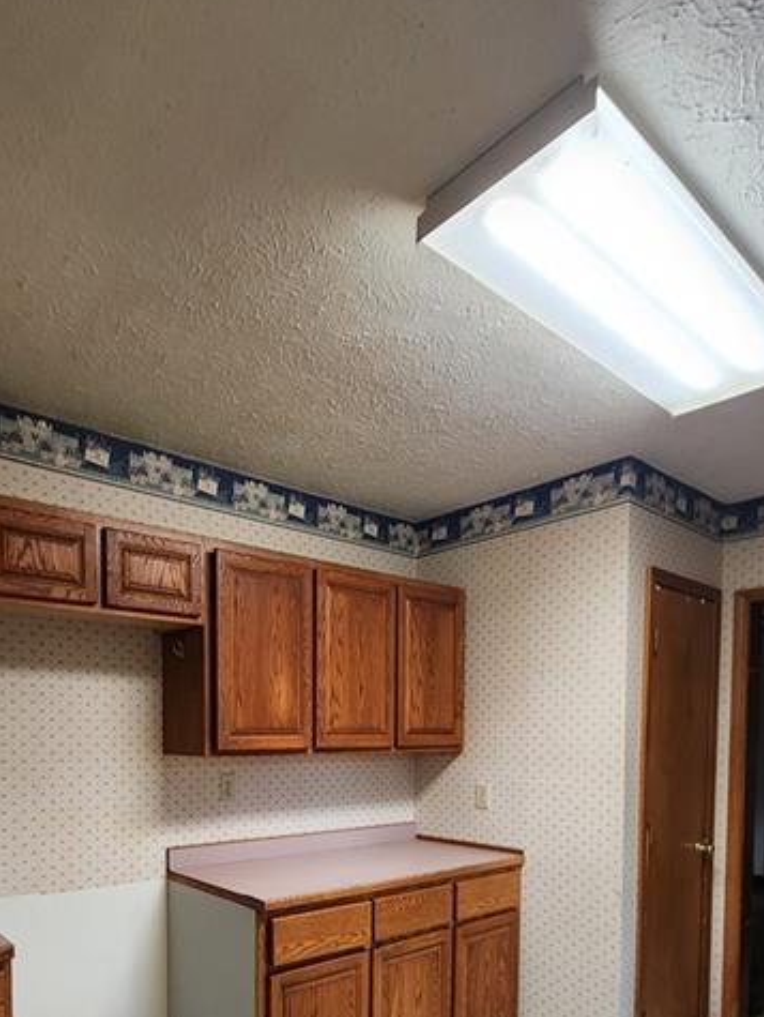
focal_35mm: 21
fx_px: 617
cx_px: 270
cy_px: 792
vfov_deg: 72.1
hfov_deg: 62.3
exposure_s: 1/40
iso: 320
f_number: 2.2
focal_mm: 2.2
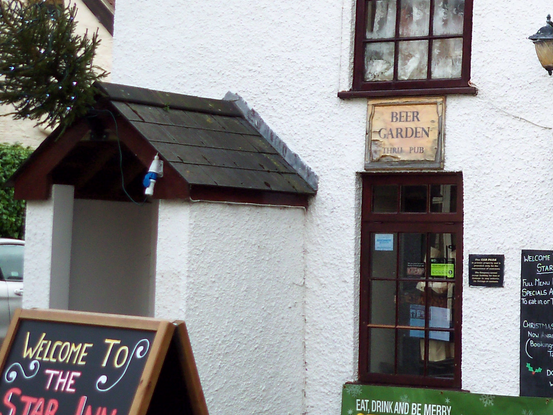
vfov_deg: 15.7
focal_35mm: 94
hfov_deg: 19.3
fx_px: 1502
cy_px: 118
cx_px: 708
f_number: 2.9
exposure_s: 1/100
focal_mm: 5.7
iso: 80
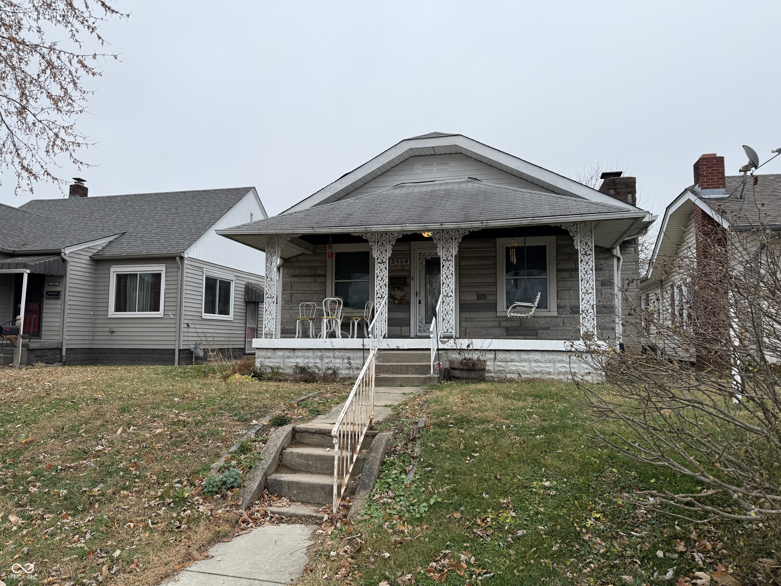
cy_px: 293
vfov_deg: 56.8
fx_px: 541
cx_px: 390
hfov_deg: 71.6
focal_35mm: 24
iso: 80
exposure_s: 1/920
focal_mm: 6.76
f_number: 1.78
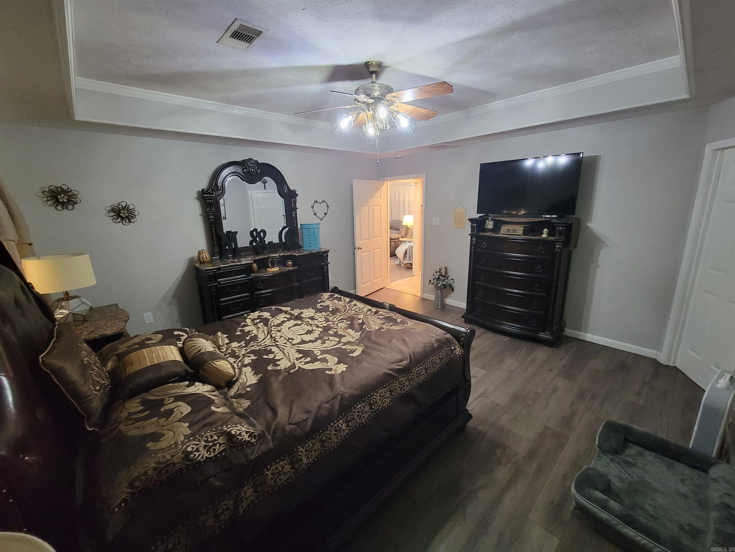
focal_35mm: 13
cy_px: 276
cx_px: 368
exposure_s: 1/24
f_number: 2.2
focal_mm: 2.2
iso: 1000
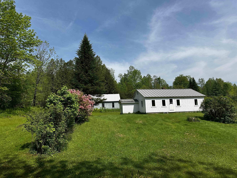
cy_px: 89
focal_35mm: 24
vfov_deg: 56.8
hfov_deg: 71.6
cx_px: 118
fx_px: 164
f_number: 1.78
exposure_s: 1/5525
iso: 80
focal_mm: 6.86
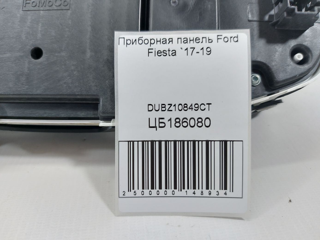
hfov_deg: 71.6
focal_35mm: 24
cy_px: 120
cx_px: 160
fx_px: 222
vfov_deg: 56.8
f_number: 1.8
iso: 64
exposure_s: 1/50
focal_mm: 5.23
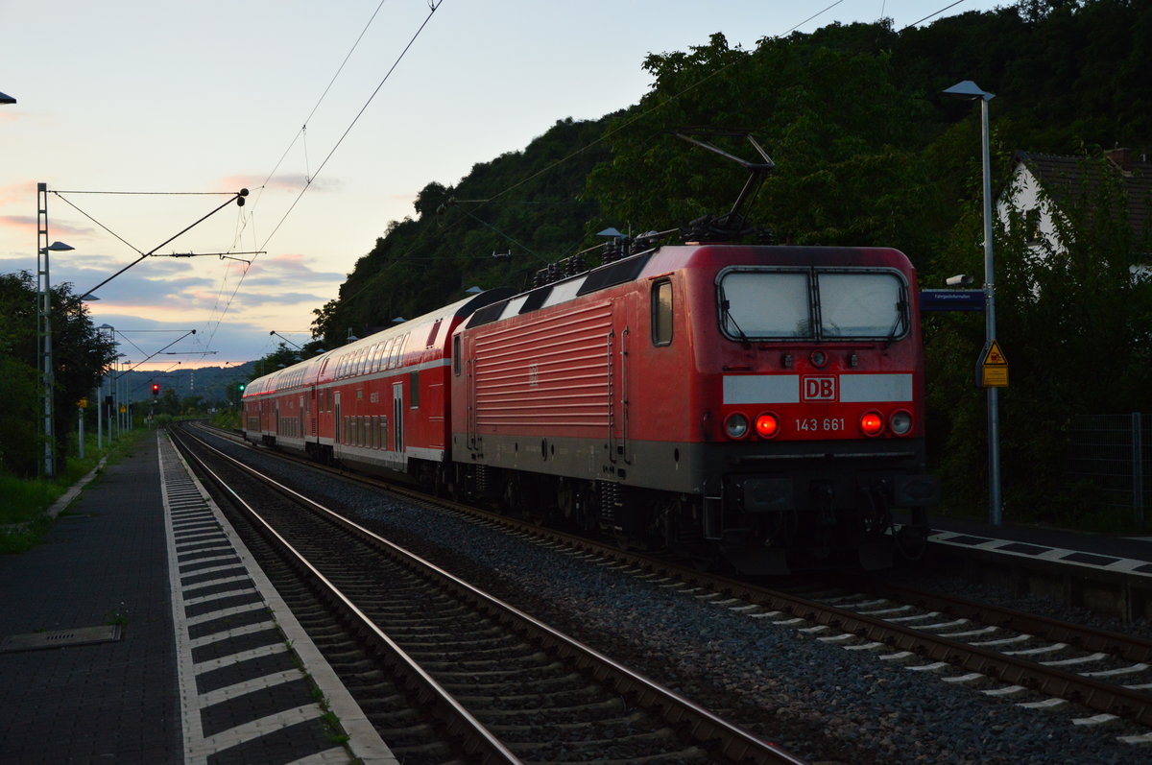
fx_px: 1534
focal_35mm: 48
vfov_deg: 28.0
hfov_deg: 41.2
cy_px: 382
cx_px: 576
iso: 800
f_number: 5
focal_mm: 32
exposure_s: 1/320
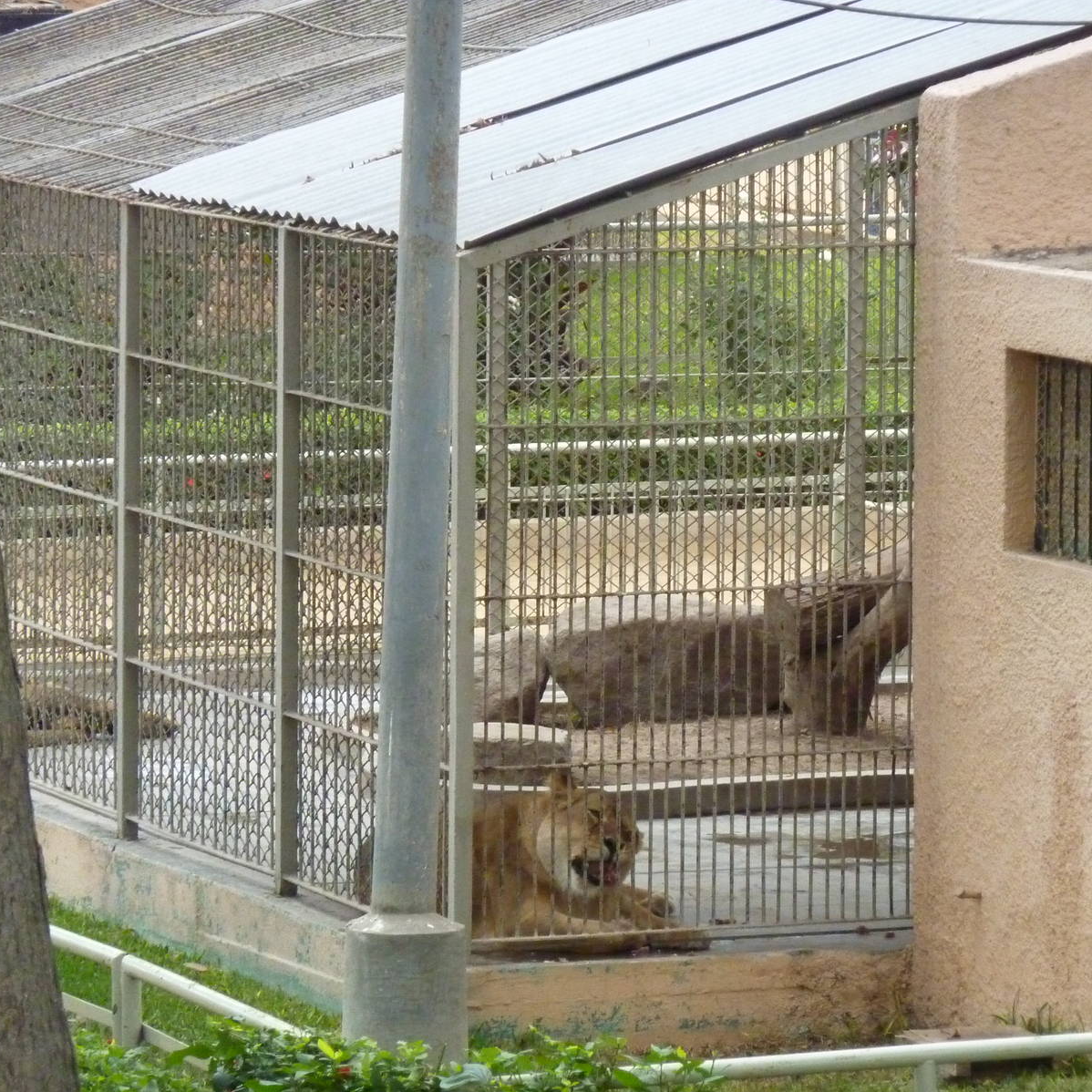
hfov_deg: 7.1
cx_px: 720
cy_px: 546
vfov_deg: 7.1
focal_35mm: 248
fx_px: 8851
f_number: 4.6
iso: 800
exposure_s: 1/640
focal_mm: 34.4
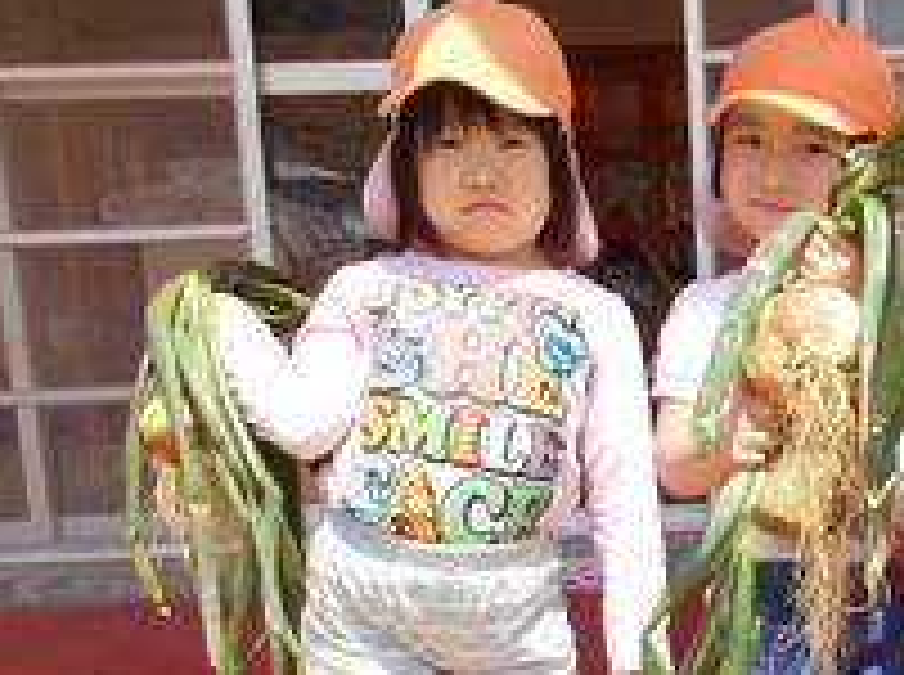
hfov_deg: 34.1
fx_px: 1408
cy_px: 572
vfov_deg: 26.3
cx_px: 774
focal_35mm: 54
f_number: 3.6
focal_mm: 5.5
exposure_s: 1/320
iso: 80
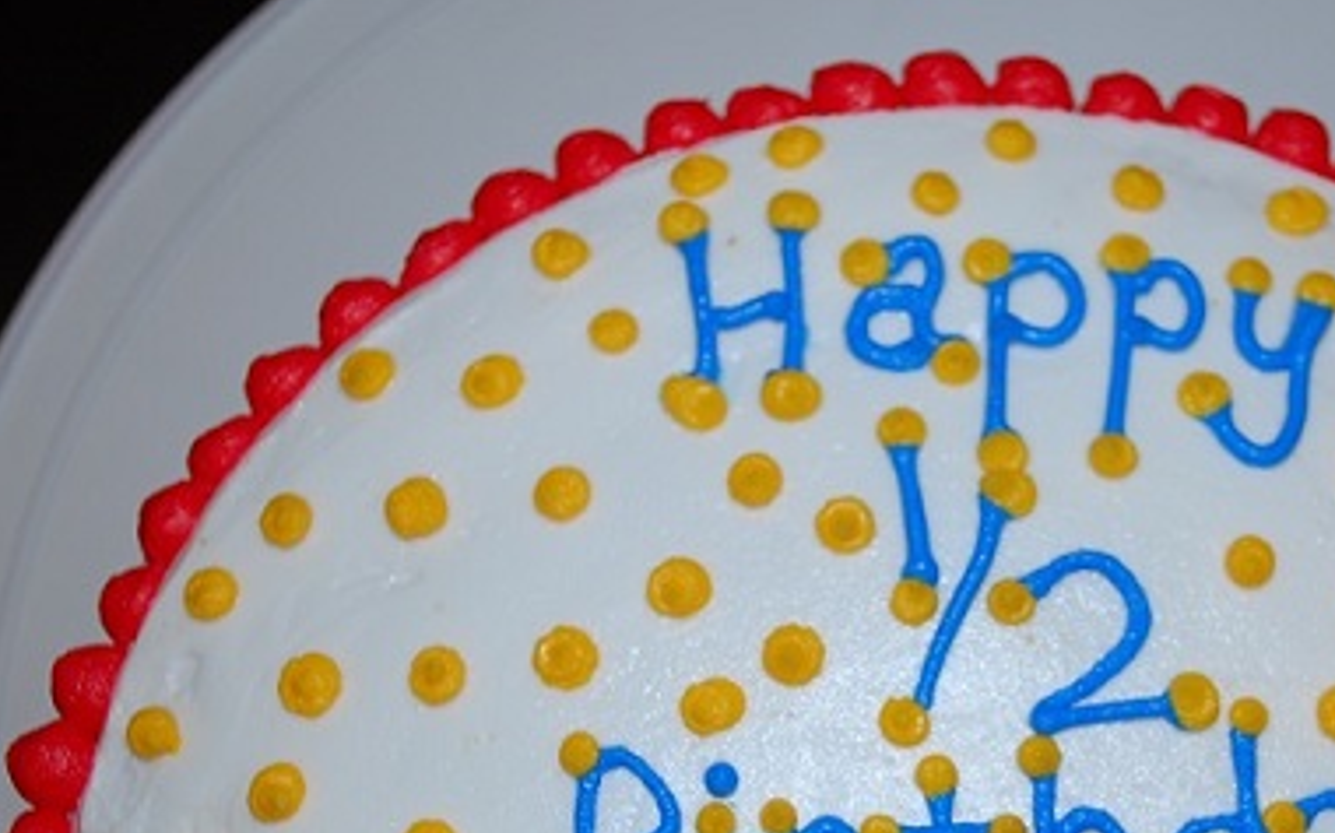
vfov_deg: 19.9
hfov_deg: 31.2
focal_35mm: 65
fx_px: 2364
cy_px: 562
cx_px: 945
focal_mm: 26
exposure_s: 1/60
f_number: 4.5
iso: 200
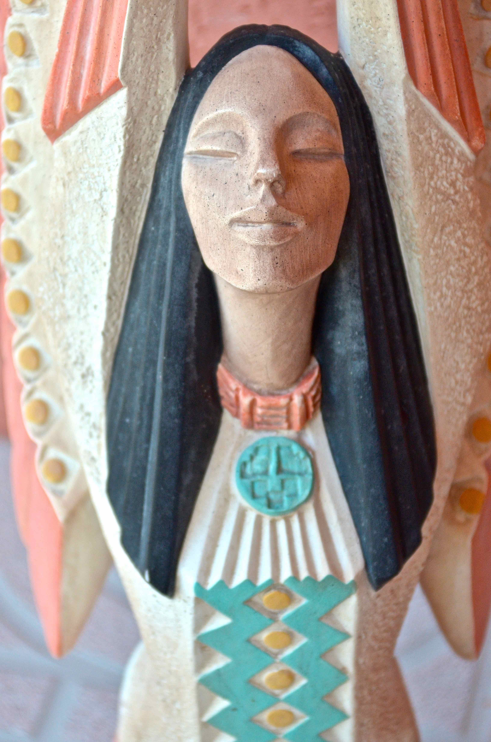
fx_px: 2620
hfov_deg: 10.7
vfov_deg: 16.1
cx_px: 246
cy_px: 371
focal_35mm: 128
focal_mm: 85
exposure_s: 1/320
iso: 800
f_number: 5.6
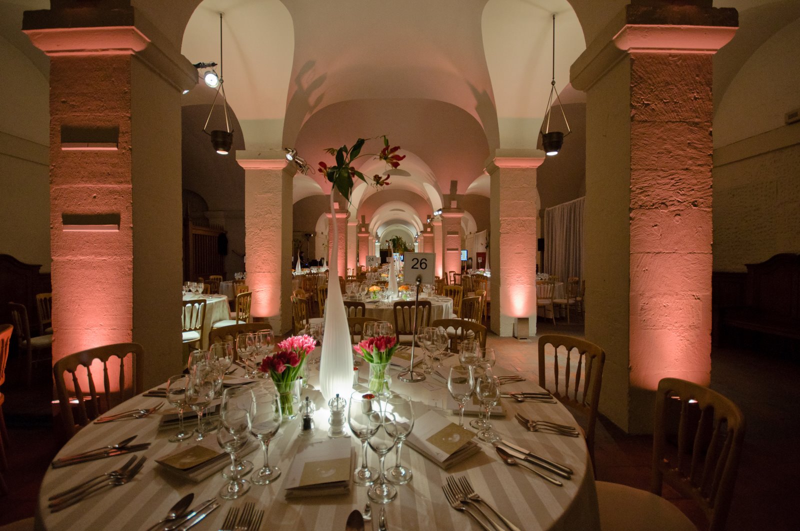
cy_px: 266
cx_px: 400
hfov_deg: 100.5
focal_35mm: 15
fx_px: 333
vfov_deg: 77.2
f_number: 4
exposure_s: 1/30
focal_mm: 10
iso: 1000
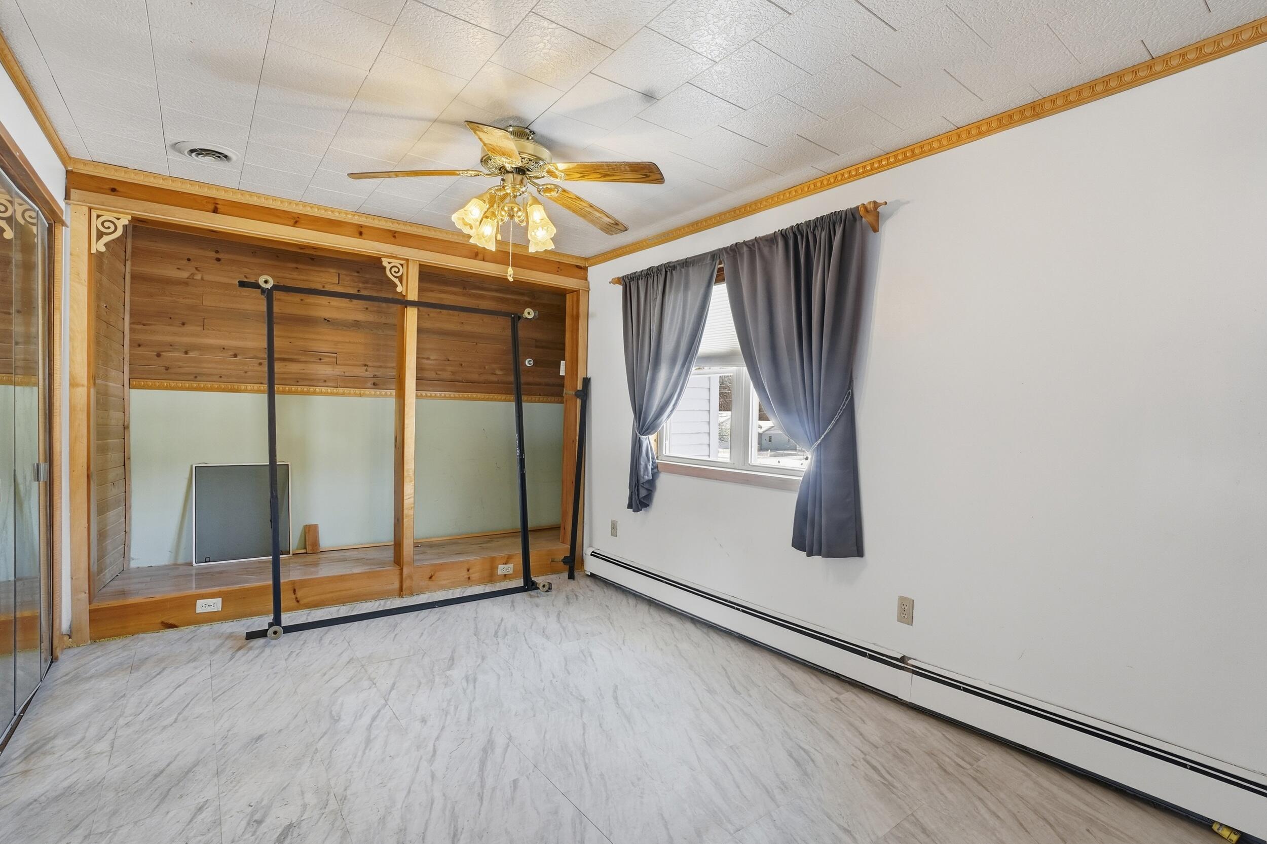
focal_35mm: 15
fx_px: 528
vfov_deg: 77.3
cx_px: 634
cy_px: 422
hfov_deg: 100.4
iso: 400
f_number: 11
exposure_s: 1/500
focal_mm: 10
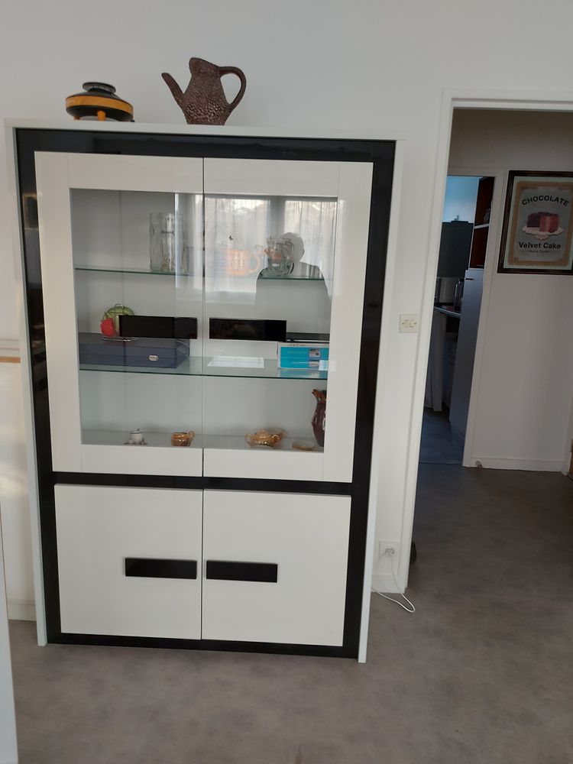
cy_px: 382
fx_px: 530
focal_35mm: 24
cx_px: 286
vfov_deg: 71.6
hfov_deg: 56.8
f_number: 1.8
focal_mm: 5.23
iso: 100
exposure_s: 1/50
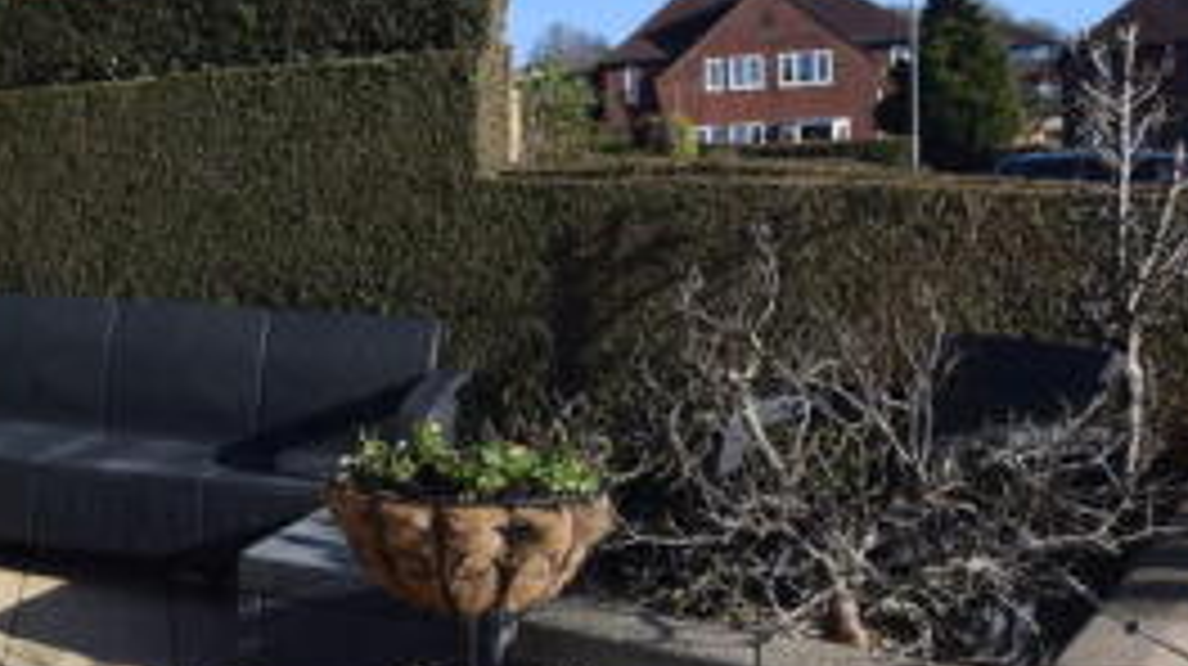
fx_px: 1228
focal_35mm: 39
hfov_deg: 45.3
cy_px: 308
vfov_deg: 30.3
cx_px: 54
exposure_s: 1/250
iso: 400
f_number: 8
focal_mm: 10
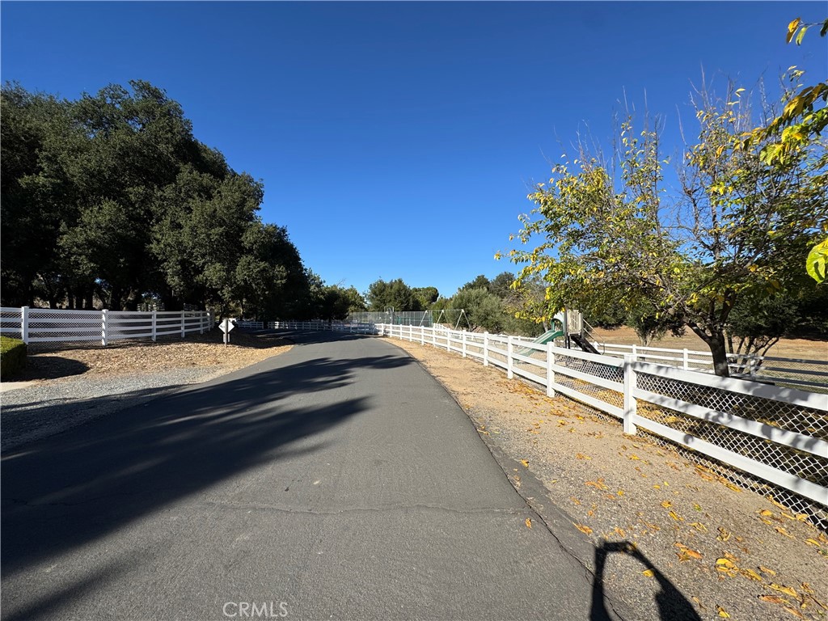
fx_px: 335
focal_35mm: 14
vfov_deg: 85.7
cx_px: 414
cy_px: 310
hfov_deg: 102.1
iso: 40
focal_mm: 2.22
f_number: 2.2
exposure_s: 1/2083
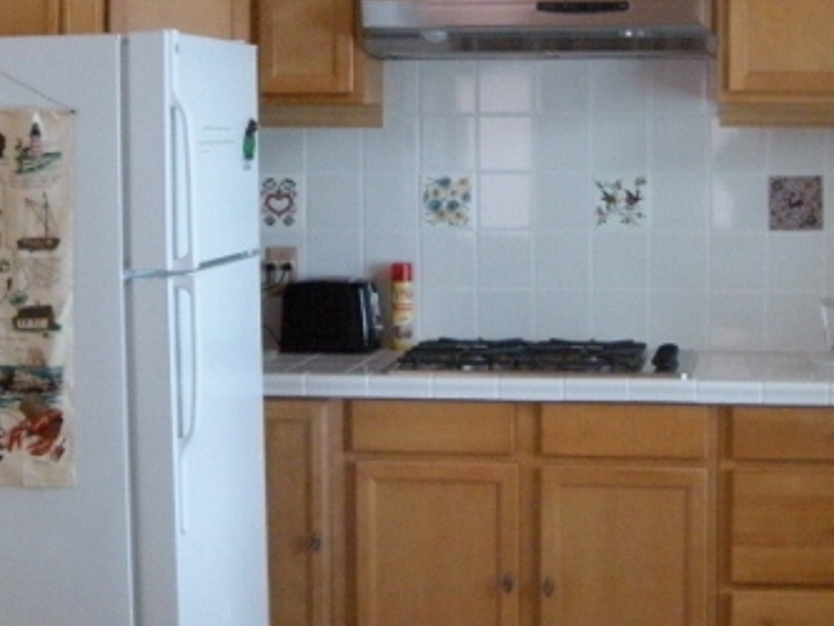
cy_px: 203
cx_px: 528
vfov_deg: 17.5
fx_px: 2025
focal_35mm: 84
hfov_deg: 23.2
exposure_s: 1/60.4
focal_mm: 5.9
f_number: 3.8
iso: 400
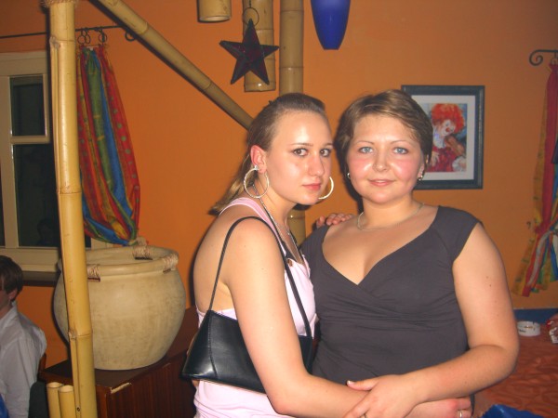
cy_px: 209
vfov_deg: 37.7
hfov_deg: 49.0
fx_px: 613
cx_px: 279
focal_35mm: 38
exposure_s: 1/60
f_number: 2.8
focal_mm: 7.9
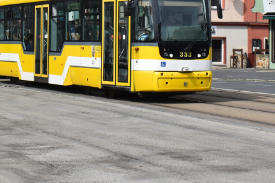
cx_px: 88
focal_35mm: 137
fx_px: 1050
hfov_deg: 14.9
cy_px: -58
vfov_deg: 9.8
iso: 200
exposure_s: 1/400
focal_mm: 31
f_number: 10
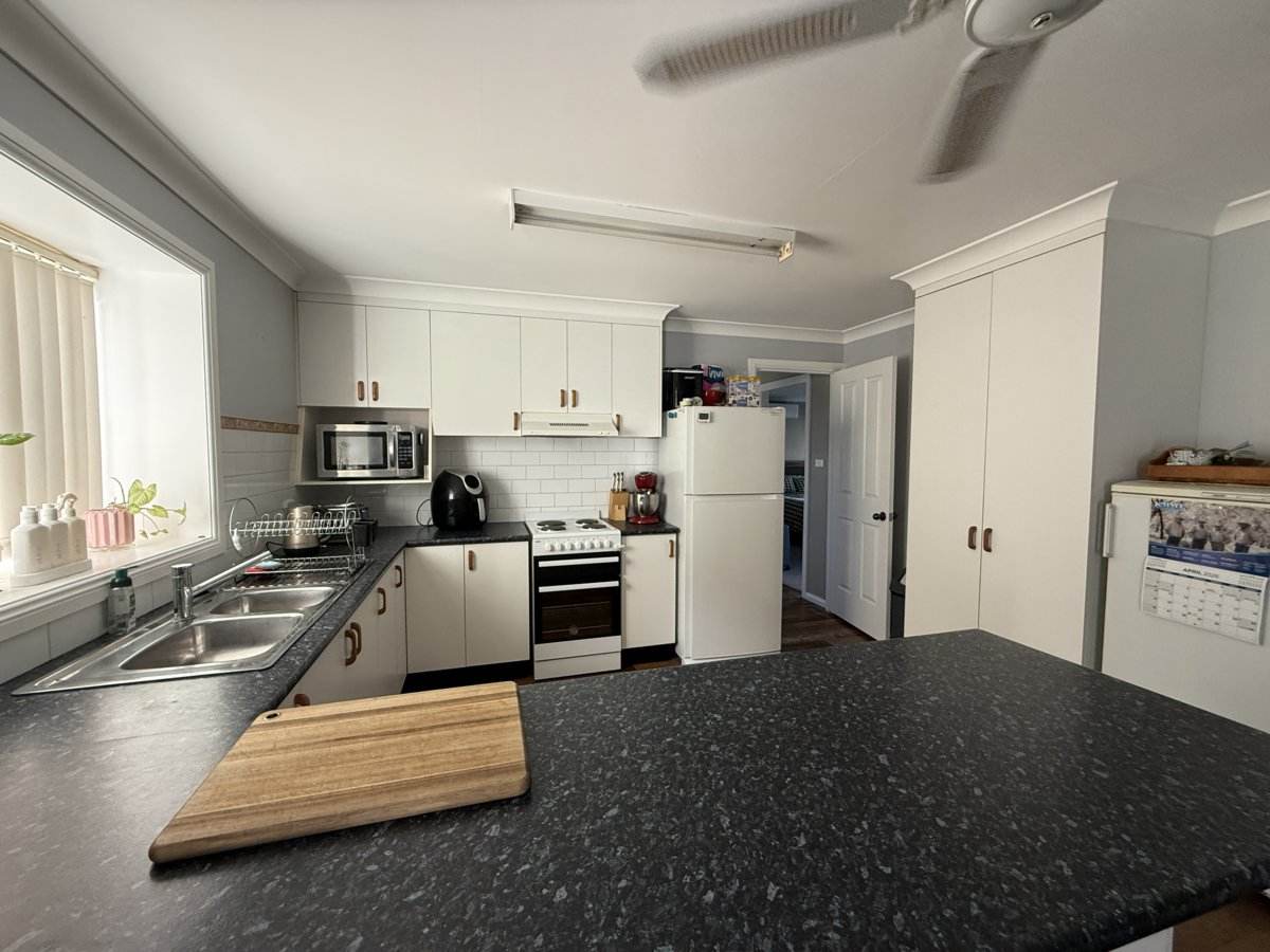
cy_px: 476
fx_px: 514
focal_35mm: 14
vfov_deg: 85.7
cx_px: 635
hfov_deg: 102.1
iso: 200
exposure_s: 1/99
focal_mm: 2.22
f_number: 2.2
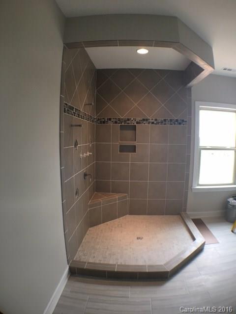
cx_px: 118
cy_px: 157
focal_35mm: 29
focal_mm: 4.15
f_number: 2.2
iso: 50
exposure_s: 1/30
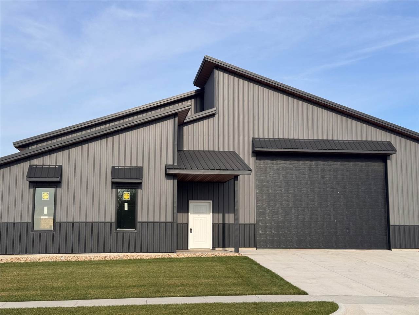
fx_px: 581
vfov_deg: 30.3
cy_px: 158
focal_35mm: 48
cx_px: 210
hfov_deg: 39.7
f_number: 1.78
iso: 64
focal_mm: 6.76
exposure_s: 1/2959
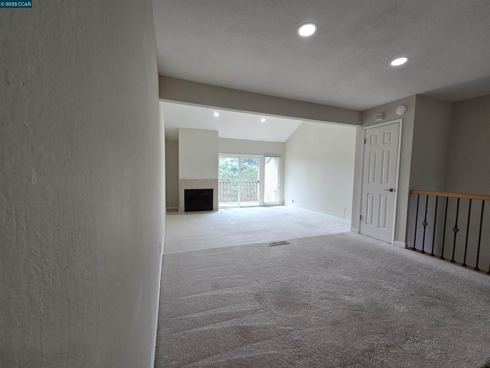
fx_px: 184
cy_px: 184
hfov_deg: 106.2
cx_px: 245
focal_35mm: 13
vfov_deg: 89.9
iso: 80
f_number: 2.2
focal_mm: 2.2
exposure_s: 1/120
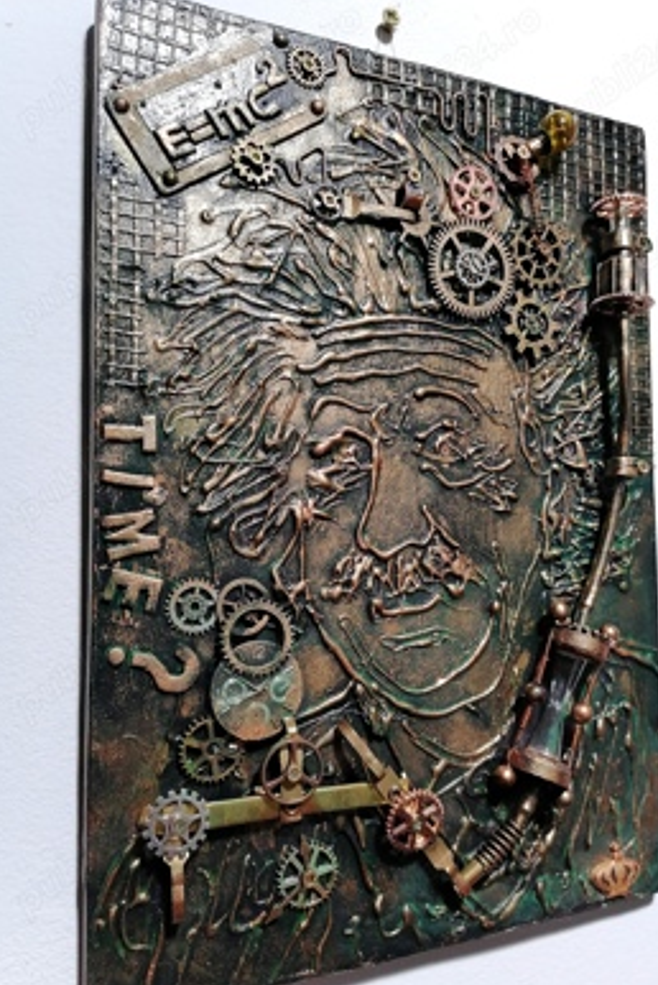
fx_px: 766
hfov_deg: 46.4
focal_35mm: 28
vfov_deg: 65.4
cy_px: 503
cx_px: 367
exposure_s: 1/60
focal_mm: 5.3
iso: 320
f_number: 1.8
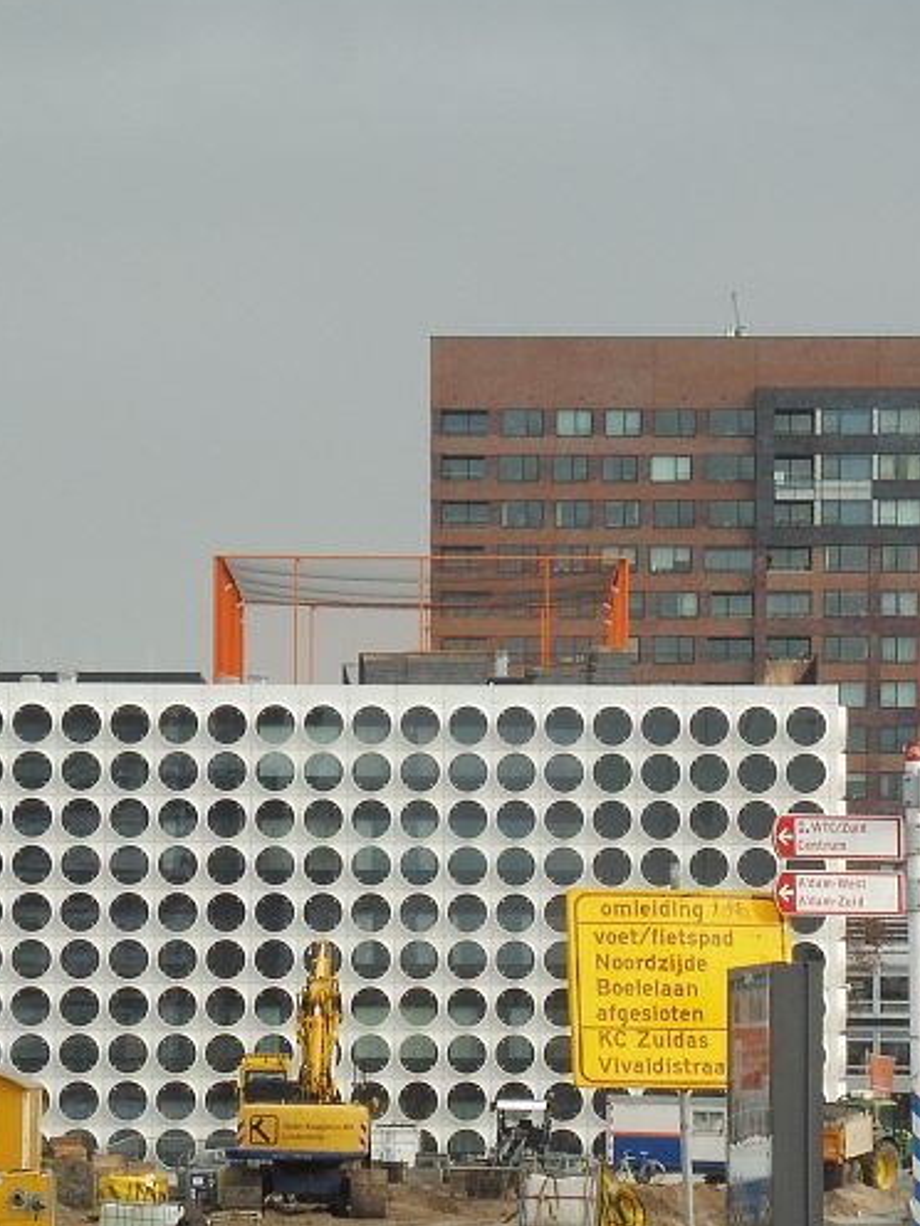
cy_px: 796
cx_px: 497
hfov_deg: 5.3
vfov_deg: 7.0
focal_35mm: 283
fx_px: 10029
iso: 100
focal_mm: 24.4
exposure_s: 1/100
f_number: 7.1
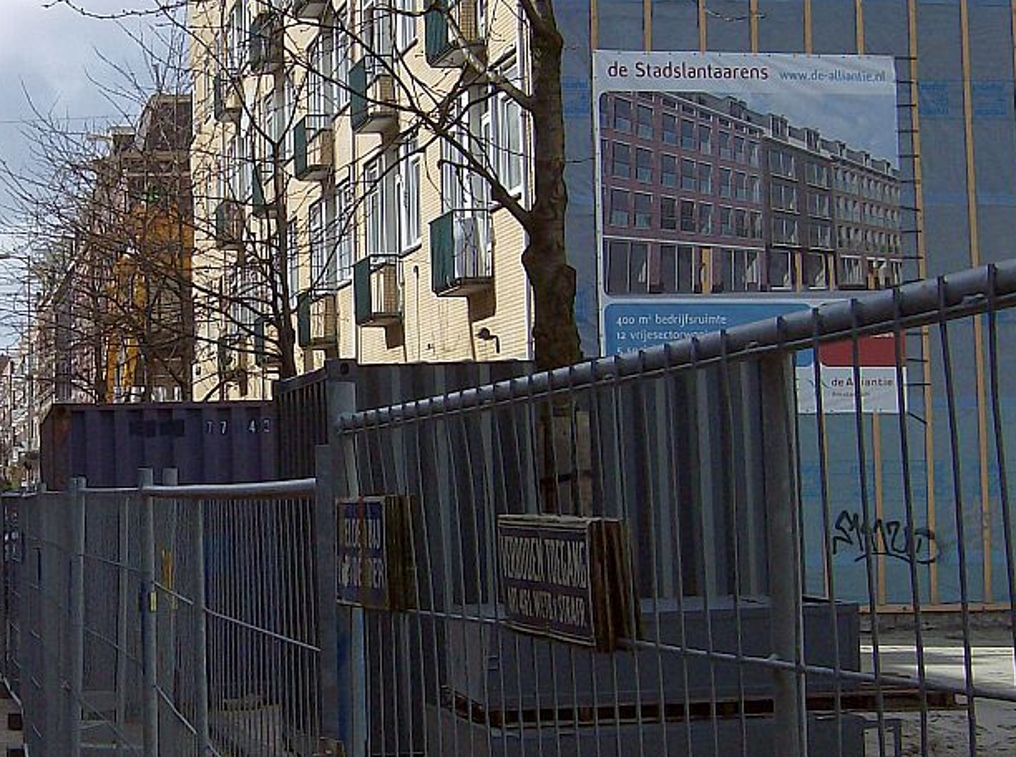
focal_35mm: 77
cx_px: 178
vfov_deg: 19.0
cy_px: 296
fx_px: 2255
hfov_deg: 24.9
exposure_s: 1/810
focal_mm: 7.7
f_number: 5.1
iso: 100
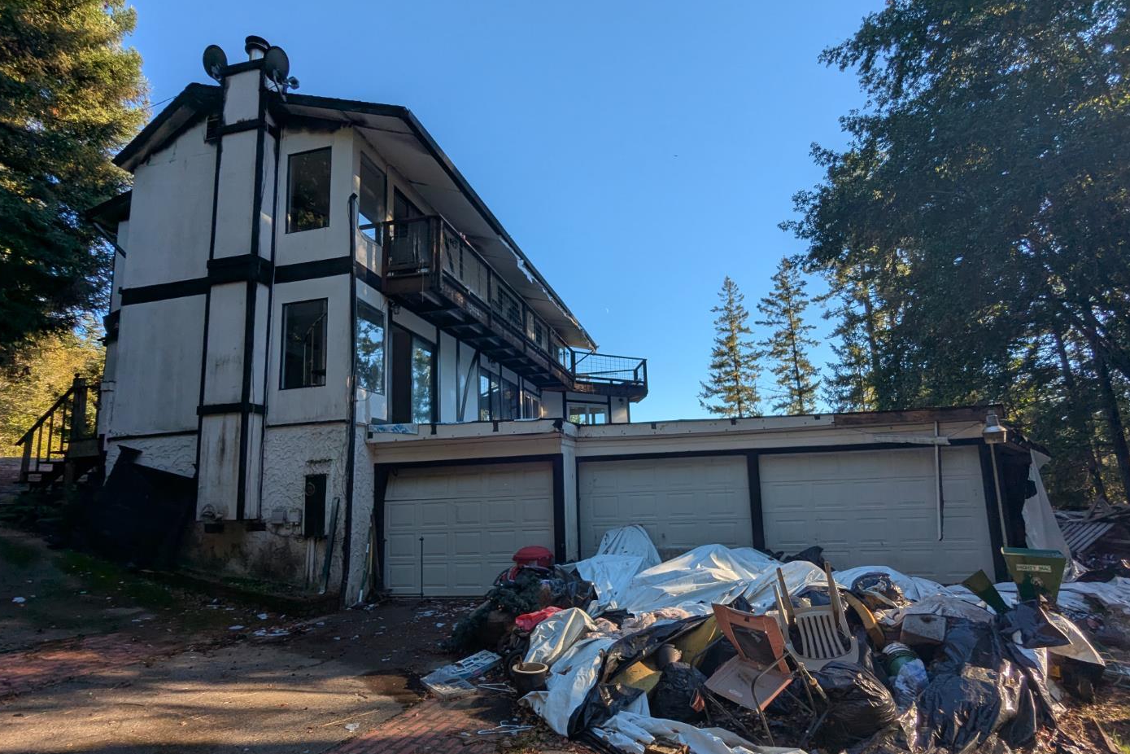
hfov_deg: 90.0
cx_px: 586
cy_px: 405
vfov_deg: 67.3
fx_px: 565
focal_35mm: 18
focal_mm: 2.35
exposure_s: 1/745
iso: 51
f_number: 2.2
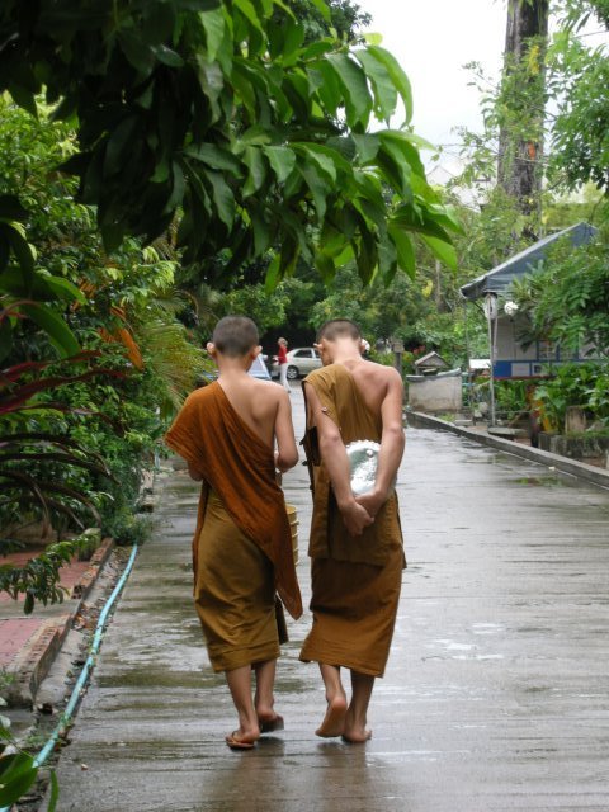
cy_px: 406
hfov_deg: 12.7
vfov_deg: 16.8
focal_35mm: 117
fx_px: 2745
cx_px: 304
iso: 64
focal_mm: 24.5
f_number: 5.1
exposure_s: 1/99.8
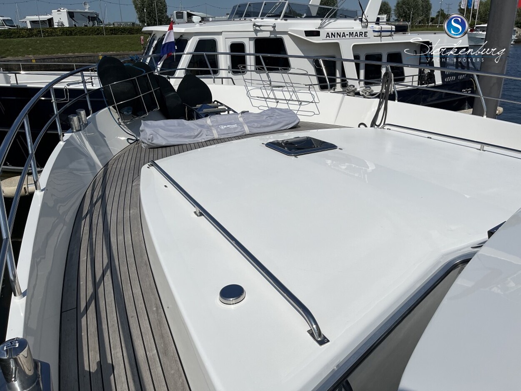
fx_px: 391
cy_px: 196
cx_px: 260
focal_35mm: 26
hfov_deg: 67.3
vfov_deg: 53.1
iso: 50
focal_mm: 5.1
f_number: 1.6
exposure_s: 1/15152
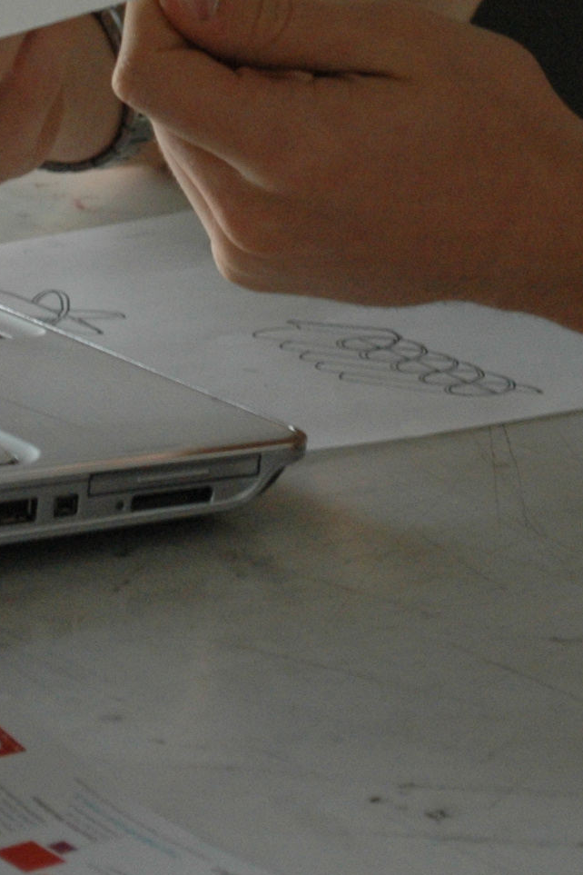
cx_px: 197
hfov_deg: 5.3
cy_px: 29
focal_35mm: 258
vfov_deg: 8.0
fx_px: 6256
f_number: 5.6
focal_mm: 55
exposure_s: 1/30
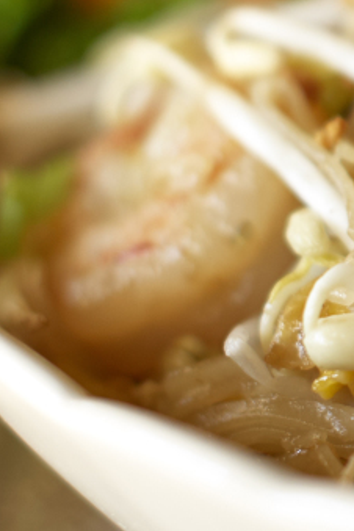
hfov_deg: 5.9
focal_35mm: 227
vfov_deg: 9.0
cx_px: 710
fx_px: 3348
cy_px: 104
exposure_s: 1/125
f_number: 2.5
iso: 250
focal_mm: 50
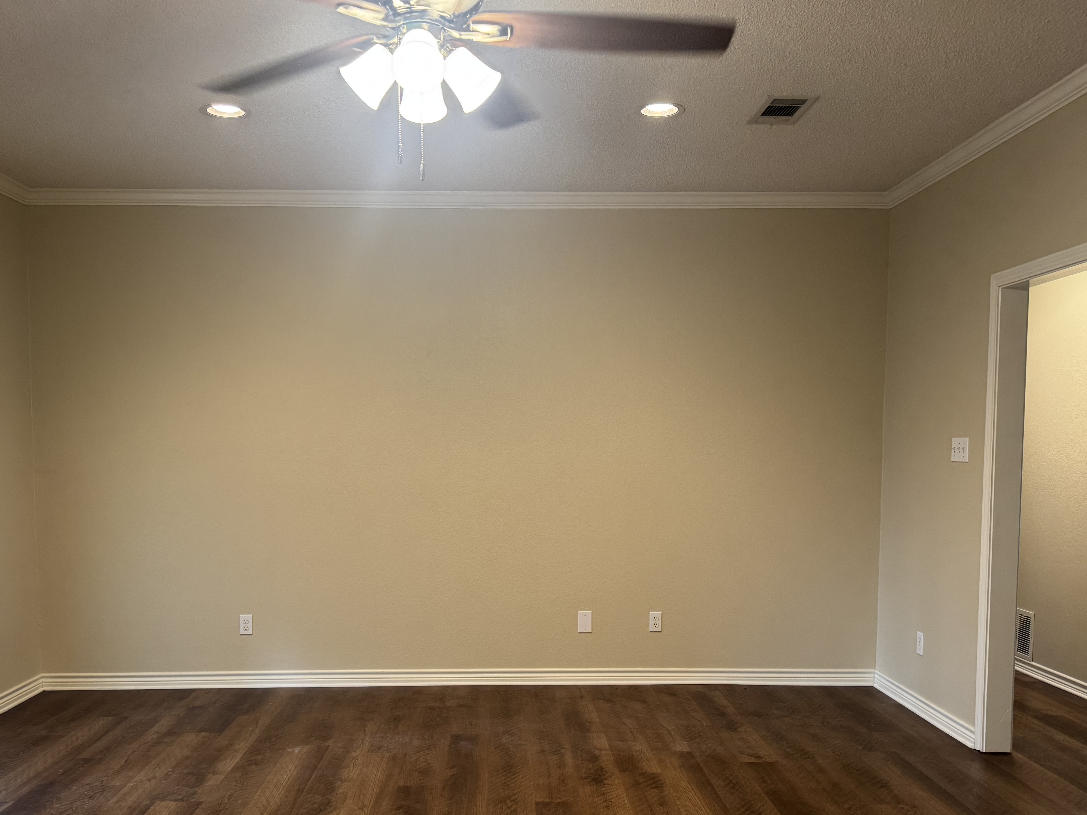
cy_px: 520
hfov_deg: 58.3
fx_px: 974
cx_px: 510
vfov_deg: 45.0
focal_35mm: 31
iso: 250
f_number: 1.78
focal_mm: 6.76
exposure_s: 1/60
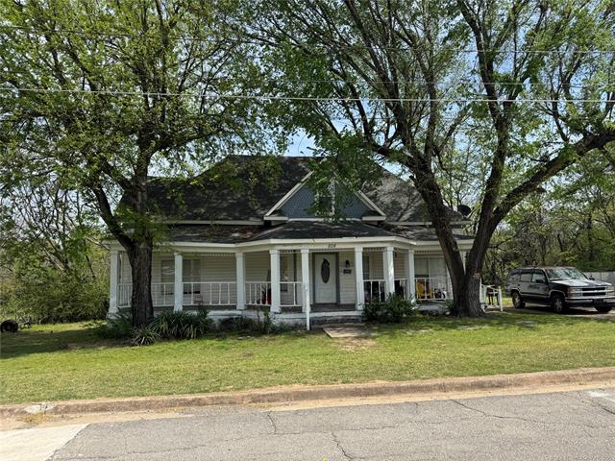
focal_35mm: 24
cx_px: 308
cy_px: 230
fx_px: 426
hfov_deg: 71.6
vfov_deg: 56.8
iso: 80
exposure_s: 1/3413
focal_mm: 6.76
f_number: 1.78
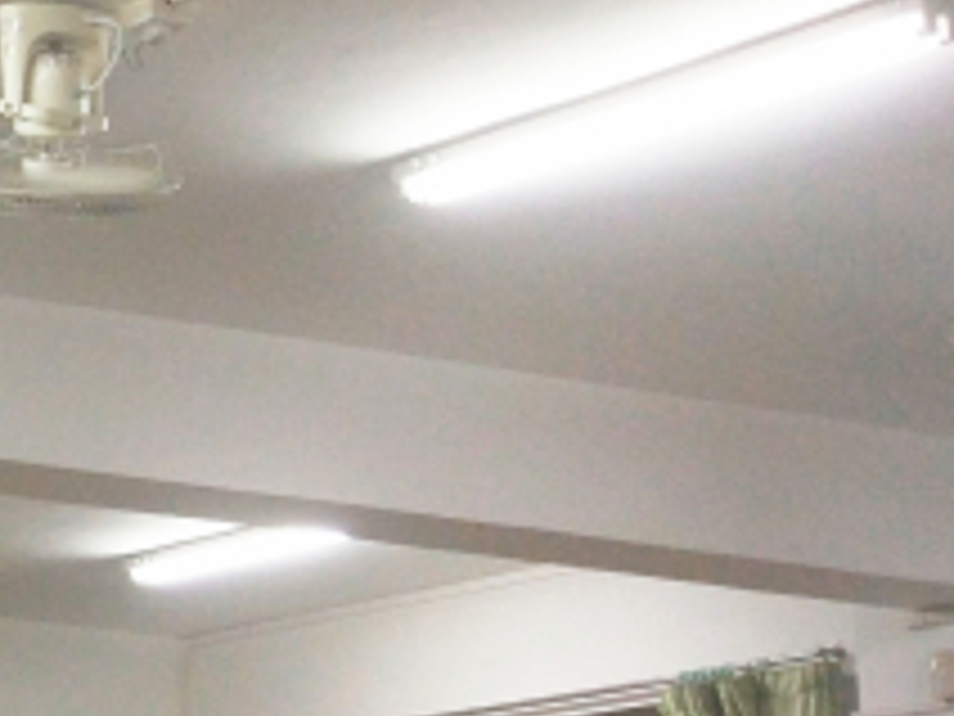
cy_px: 538
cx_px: -1053
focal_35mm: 119
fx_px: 3280
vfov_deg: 12.4
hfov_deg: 13.7
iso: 196
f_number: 2
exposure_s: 1/50
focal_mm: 4.26
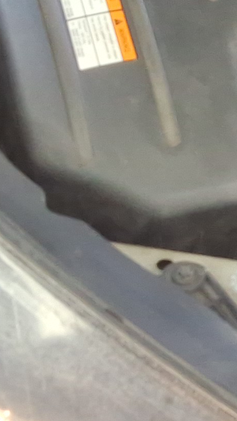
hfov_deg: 9.1
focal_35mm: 121
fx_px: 1352
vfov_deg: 17.5
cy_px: 66
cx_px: 558
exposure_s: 1/40
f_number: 1.9
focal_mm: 2.91
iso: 44
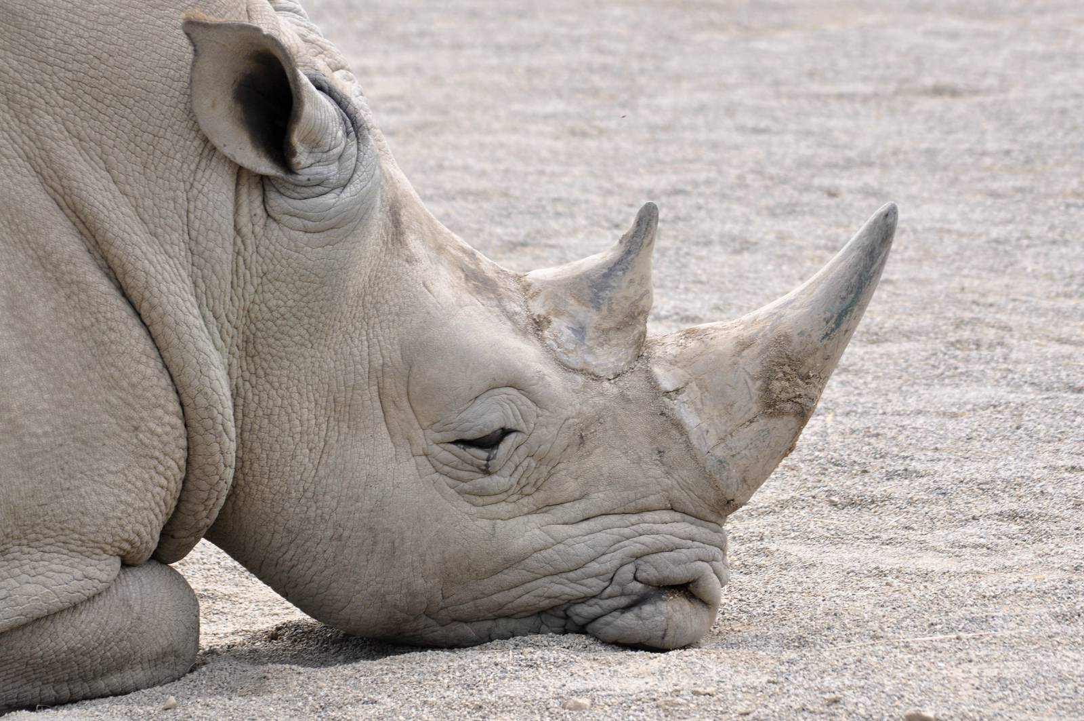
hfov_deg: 8.1
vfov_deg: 5.4
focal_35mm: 255
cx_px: 542
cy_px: 360
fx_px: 7670
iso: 200
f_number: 8
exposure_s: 1/200
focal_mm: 170
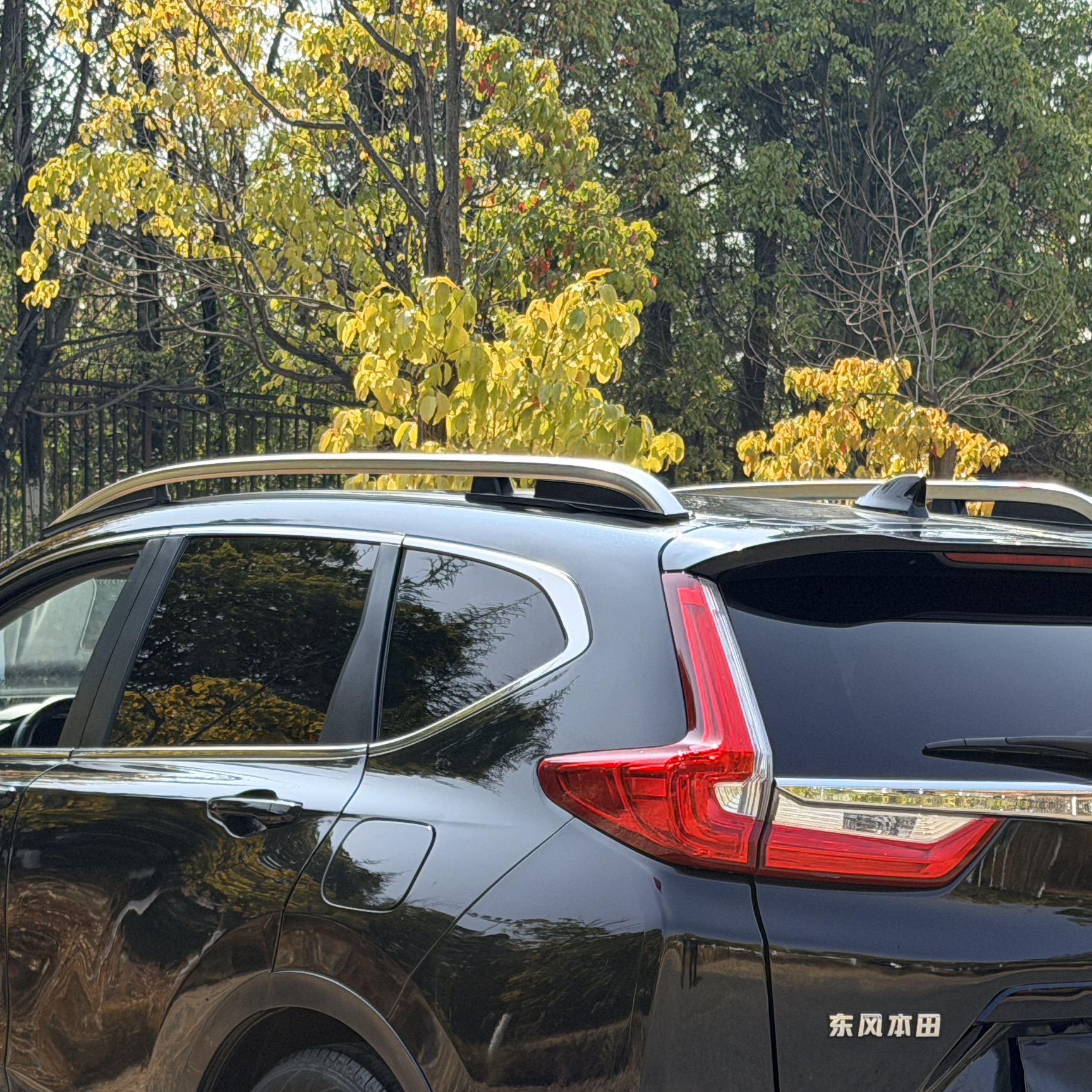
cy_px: 898
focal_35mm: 99
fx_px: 3533
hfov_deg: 17.6
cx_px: 590
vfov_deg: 17.4
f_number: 1.78
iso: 64
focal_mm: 6.76
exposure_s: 1/1513
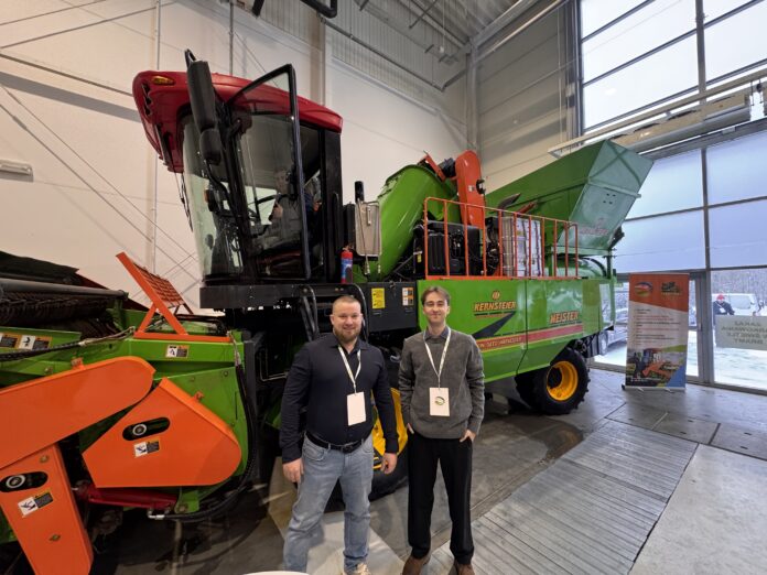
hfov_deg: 102.1
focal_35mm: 14
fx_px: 310
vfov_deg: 85.7
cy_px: 288
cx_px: 384
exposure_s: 1/50
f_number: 2.2
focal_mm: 2.22
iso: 200
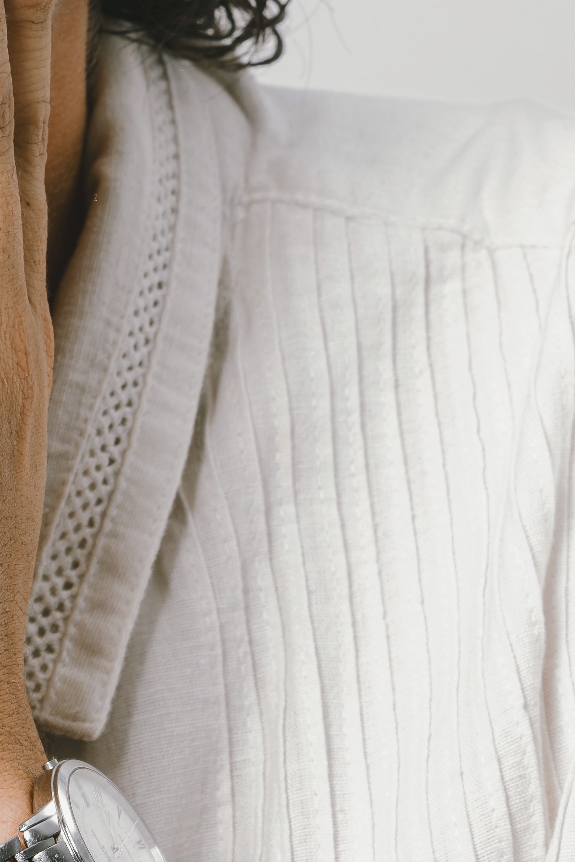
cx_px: -229
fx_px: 11473
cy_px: -105
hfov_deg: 2.9
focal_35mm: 479
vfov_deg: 4.3
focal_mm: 135
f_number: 9
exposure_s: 1/100
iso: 200
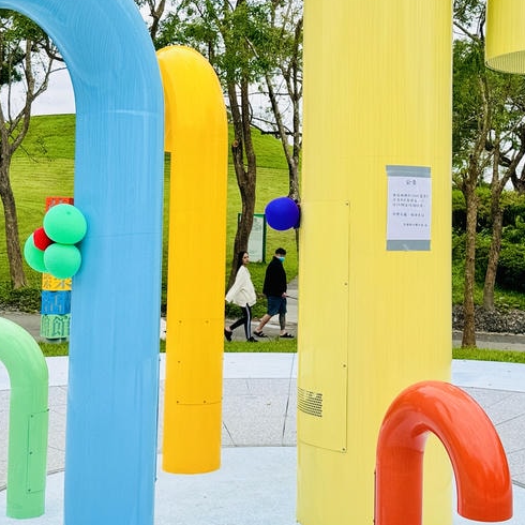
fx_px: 892
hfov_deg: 32.7
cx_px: 322
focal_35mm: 52
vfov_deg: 32.5
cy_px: 175
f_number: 1.78
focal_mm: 6.76
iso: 80
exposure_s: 1/1151
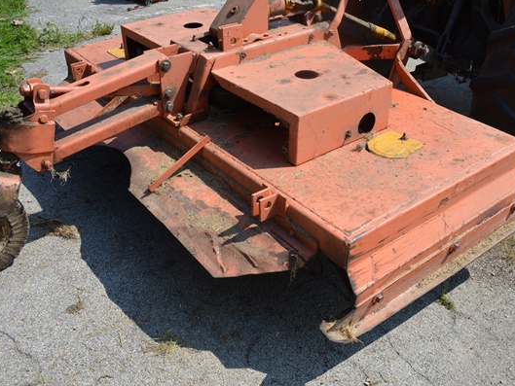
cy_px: 193
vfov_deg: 39.7
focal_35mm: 36
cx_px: 271
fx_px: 536
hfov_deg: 51.3
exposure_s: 1/250
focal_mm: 22
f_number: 8
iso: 140
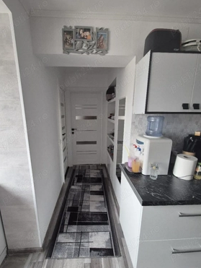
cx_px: 95
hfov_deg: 85.7
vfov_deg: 102.0
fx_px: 108
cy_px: 139
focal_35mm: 14
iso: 160
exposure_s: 1/50
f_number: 2.2
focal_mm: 2.2
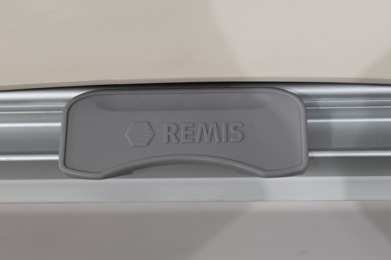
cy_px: 130
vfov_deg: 18.9
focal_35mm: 72
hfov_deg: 28.1
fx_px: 782
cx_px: 196
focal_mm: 48
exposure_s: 1/60
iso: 360
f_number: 8
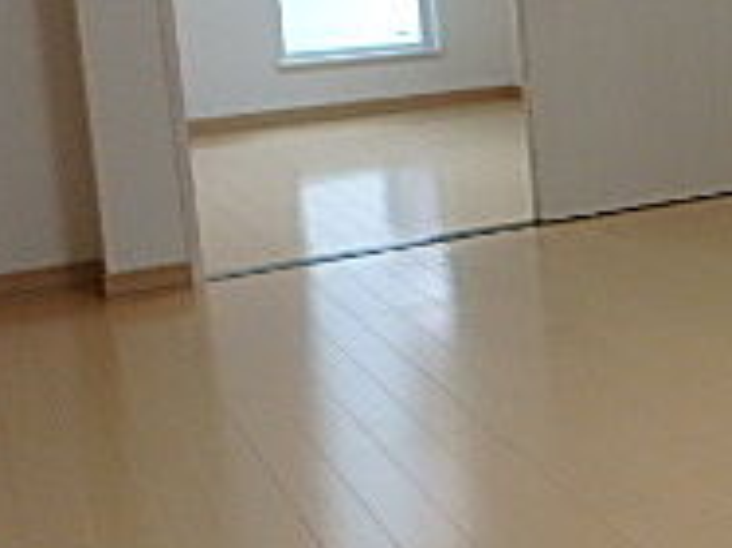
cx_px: 1076
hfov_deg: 22.5
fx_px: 1522
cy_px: 86
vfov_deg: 20.1
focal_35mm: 72
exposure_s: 1/40
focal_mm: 3.7
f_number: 3.5
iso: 200
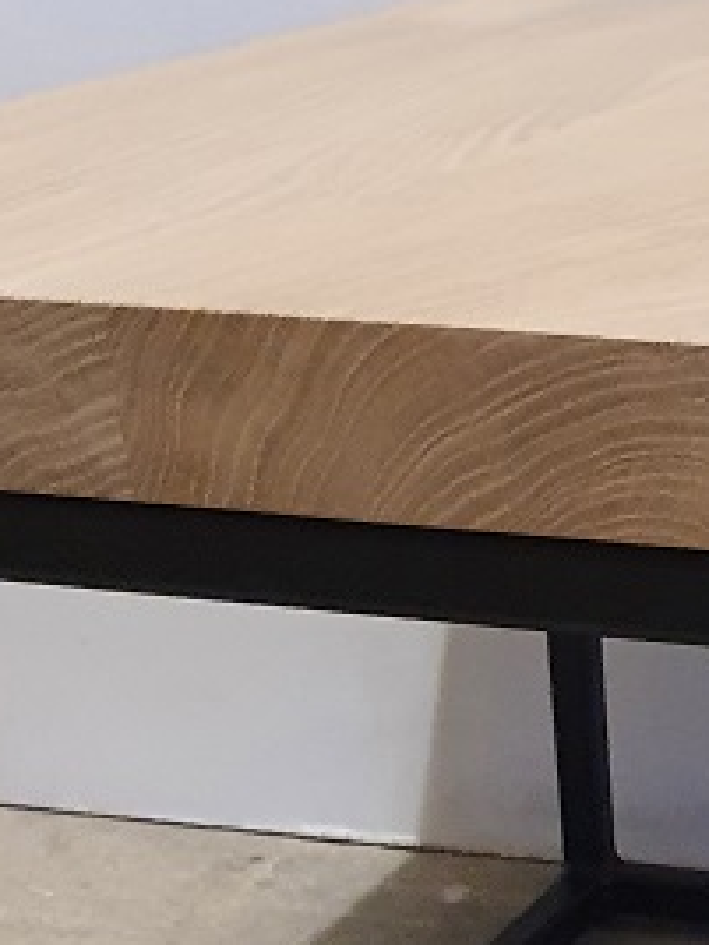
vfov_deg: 16.6
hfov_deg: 14.5
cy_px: 1731
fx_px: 2649
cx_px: 952
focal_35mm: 97
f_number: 1.5
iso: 400
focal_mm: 4.32
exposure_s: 1/50
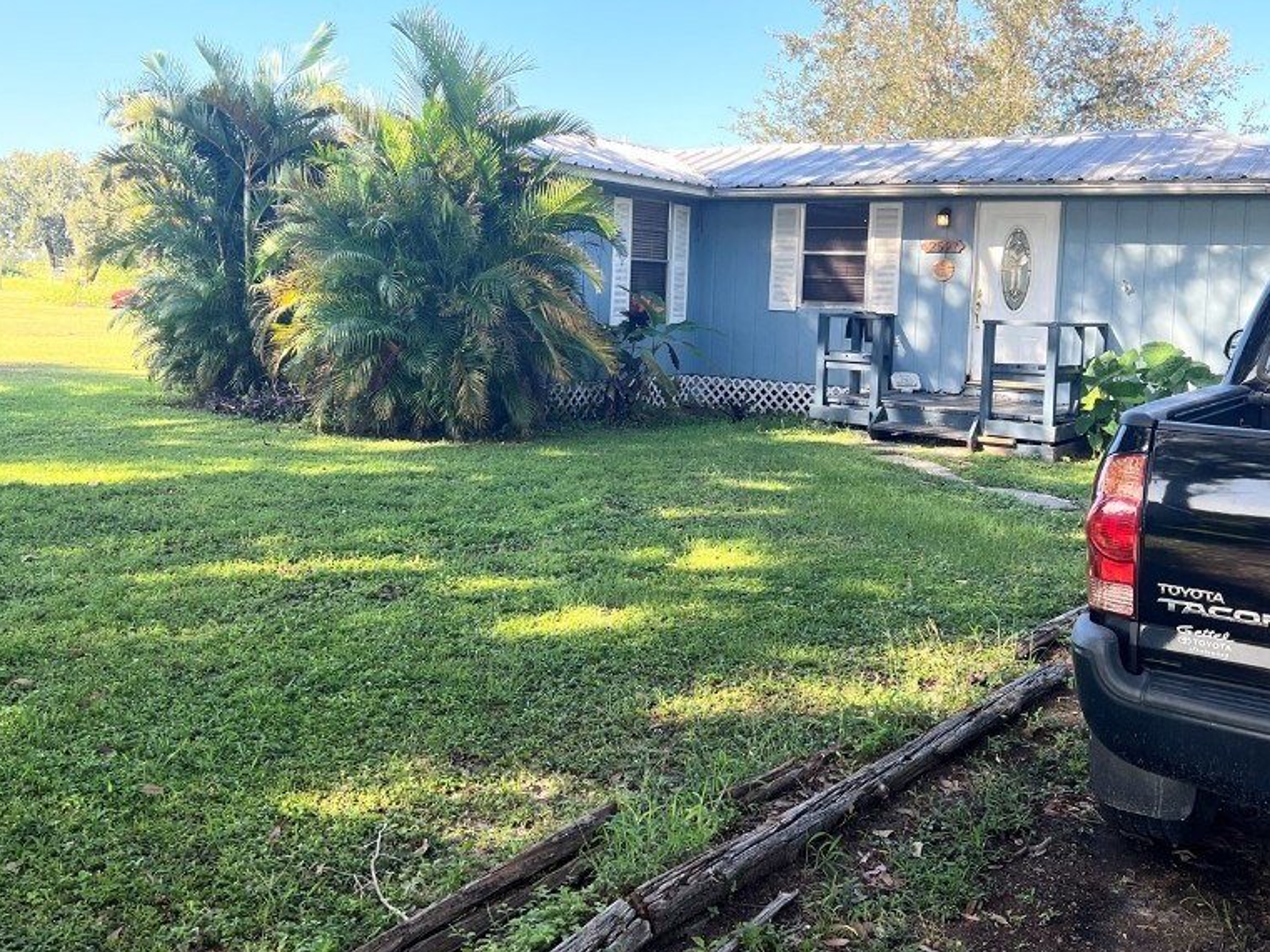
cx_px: 631
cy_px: 345
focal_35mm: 35
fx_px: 1284
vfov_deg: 40.4
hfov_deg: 52.6
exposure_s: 1/397
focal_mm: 5.7
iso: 50
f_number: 1.5
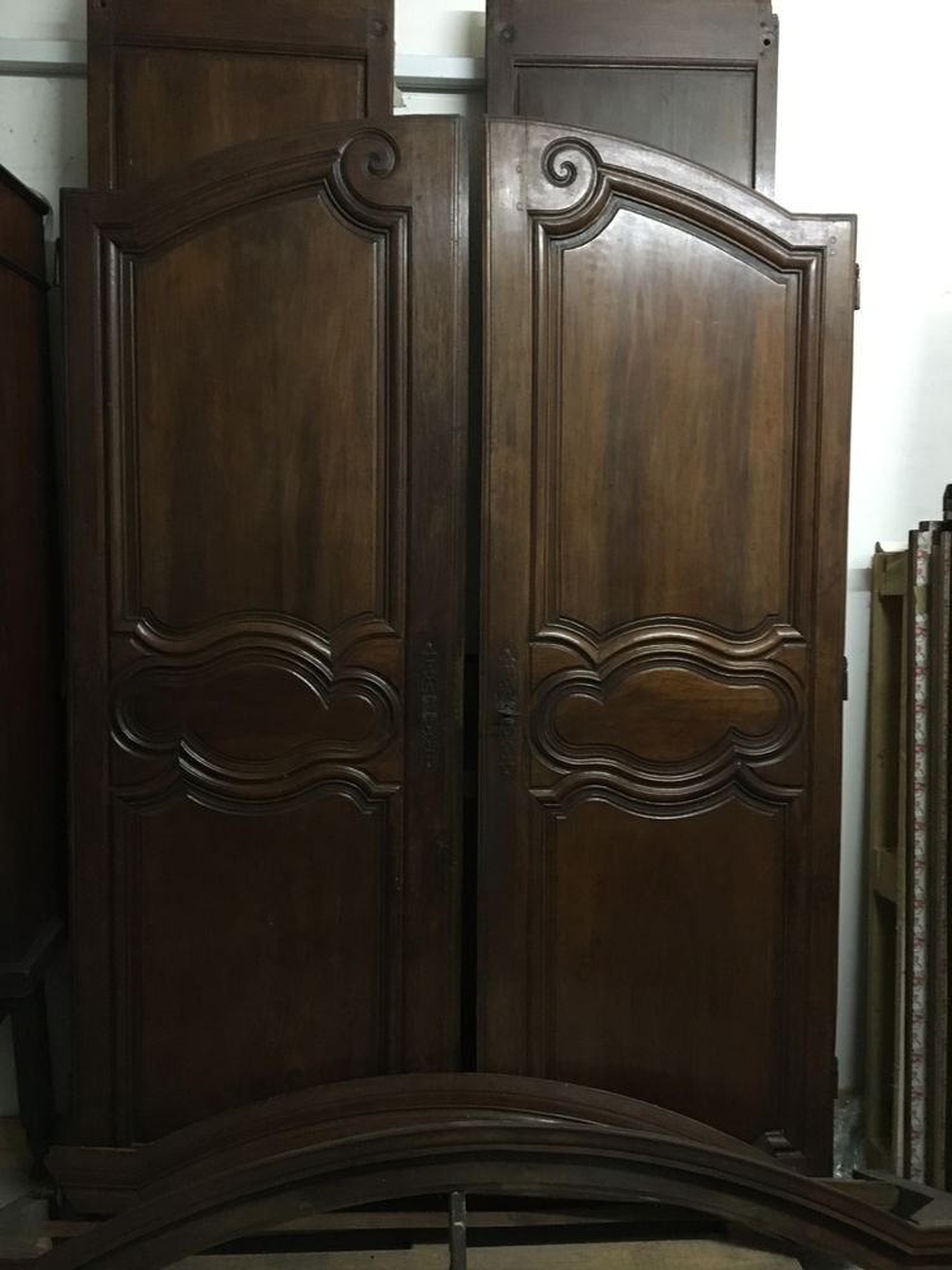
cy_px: 635
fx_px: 1063
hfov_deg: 48.2
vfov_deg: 61.7
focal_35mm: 29
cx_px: 476
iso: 500
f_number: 2.2
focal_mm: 4.15
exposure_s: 1/17
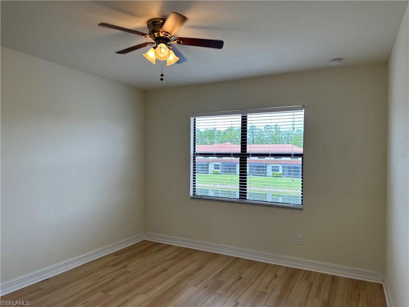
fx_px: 284
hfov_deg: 71.6
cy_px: 154
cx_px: 204
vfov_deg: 56.8
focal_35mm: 24
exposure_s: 1/162
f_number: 1.78
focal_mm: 6.86
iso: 80
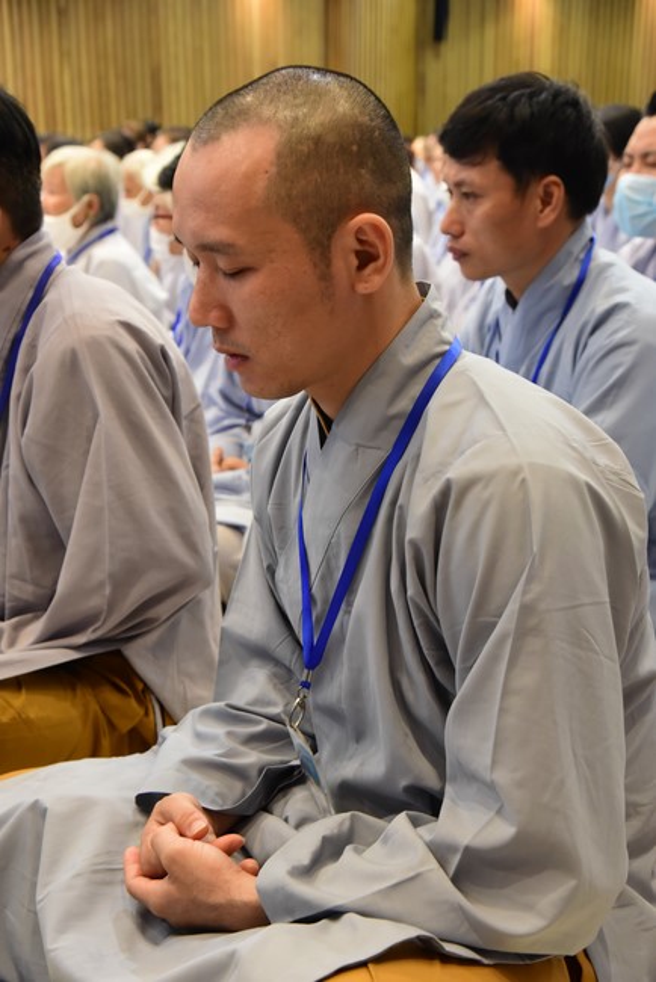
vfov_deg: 32.4
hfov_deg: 21.9
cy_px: 491
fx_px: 1693
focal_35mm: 62
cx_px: 328
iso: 3200
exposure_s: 1/25
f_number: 7.1
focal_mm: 62
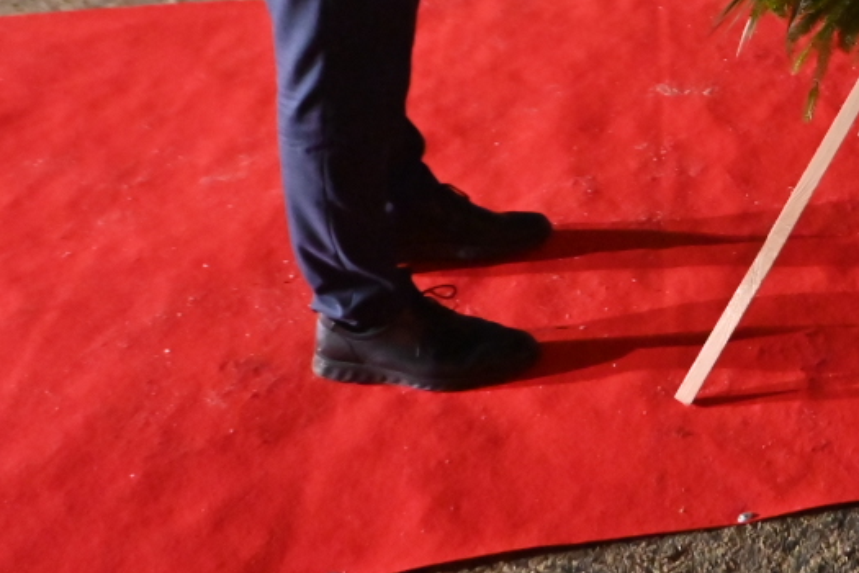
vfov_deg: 16.6
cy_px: -308
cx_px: 1162
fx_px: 1766
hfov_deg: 23.6
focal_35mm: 74
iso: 5000
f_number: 2.8
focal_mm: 24
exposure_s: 1/250
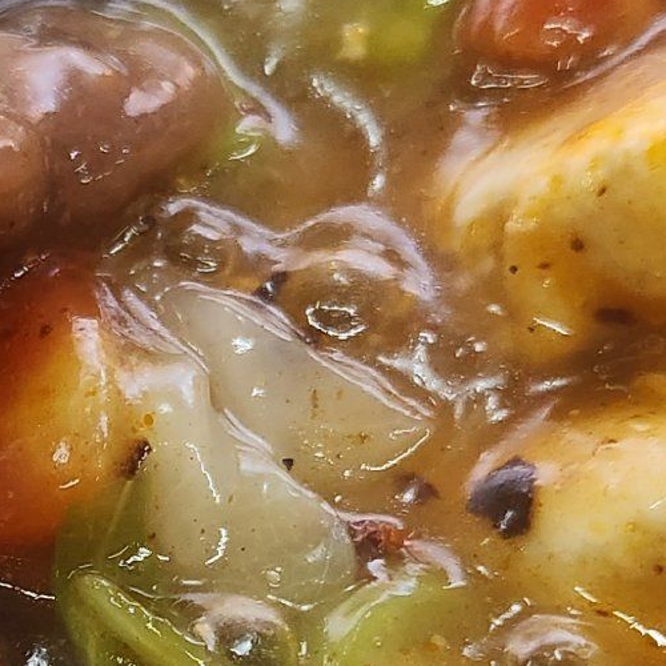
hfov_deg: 15.4
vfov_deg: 15.6
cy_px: 555
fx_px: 2416
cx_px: 5
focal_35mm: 111
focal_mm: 5.4
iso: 200
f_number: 1.8
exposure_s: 1/100
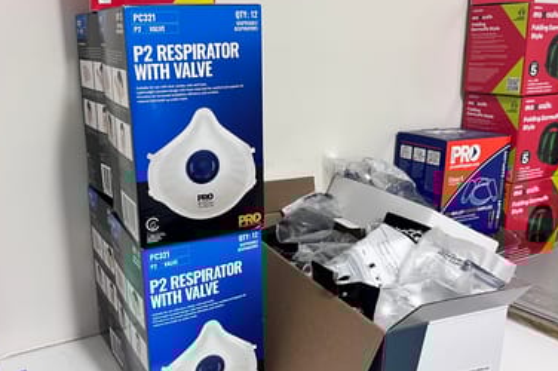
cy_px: 164
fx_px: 558
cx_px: 234
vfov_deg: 36.8
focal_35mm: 36
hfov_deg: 52.9
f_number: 1.6
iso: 125
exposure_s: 1/50
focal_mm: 5.1
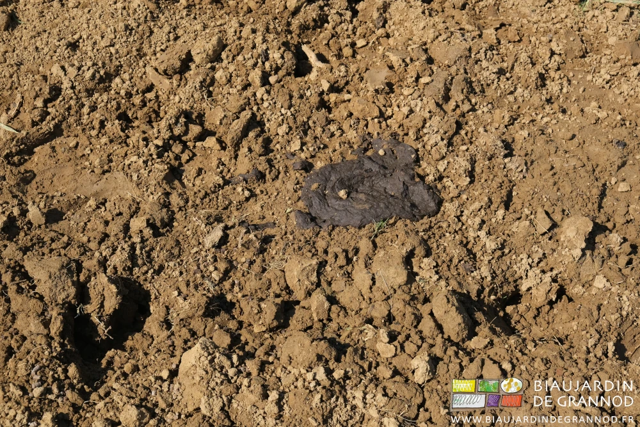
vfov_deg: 24.2
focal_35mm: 56
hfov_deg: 35.6
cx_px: 320
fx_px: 996
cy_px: 214
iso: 160
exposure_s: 1/300
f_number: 7.1
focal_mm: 37.4
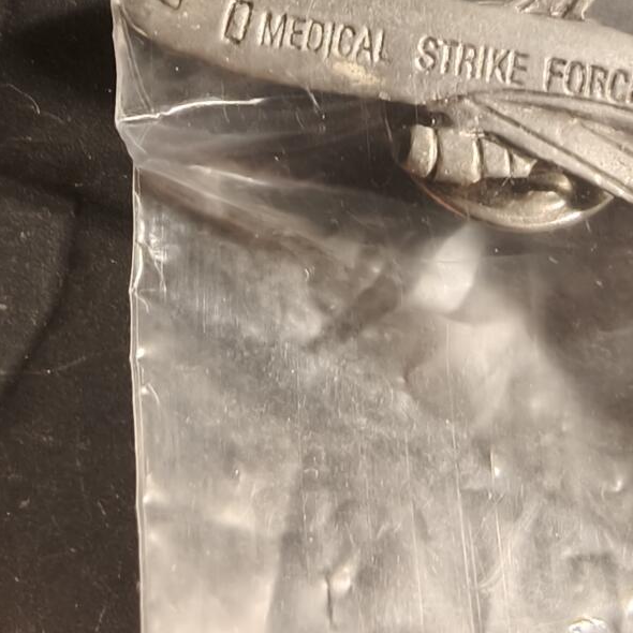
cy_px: 345
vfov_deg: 27.7
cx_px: 653
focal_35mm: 62
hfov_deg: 26.1
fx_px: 1283
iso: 160
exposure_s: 1/54.4
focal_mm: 2.32
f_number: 2
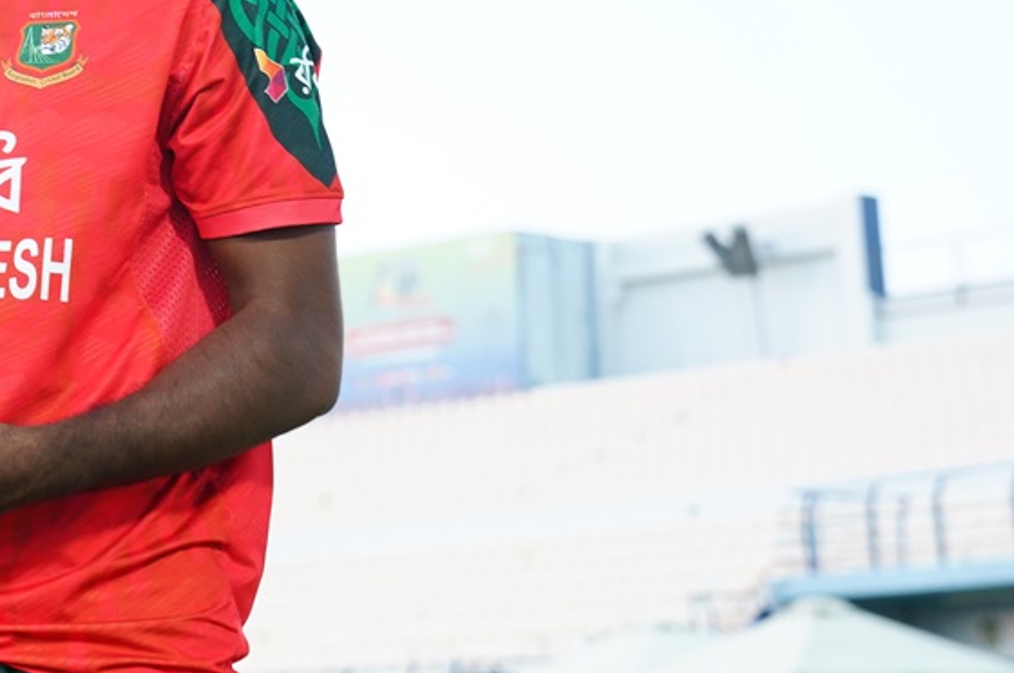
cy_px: -60
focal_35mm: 130
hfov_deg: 15.4
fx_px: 3657
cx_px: -43
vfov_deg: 10.4
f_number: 4
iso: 1000
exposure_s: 1/200
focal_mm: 52
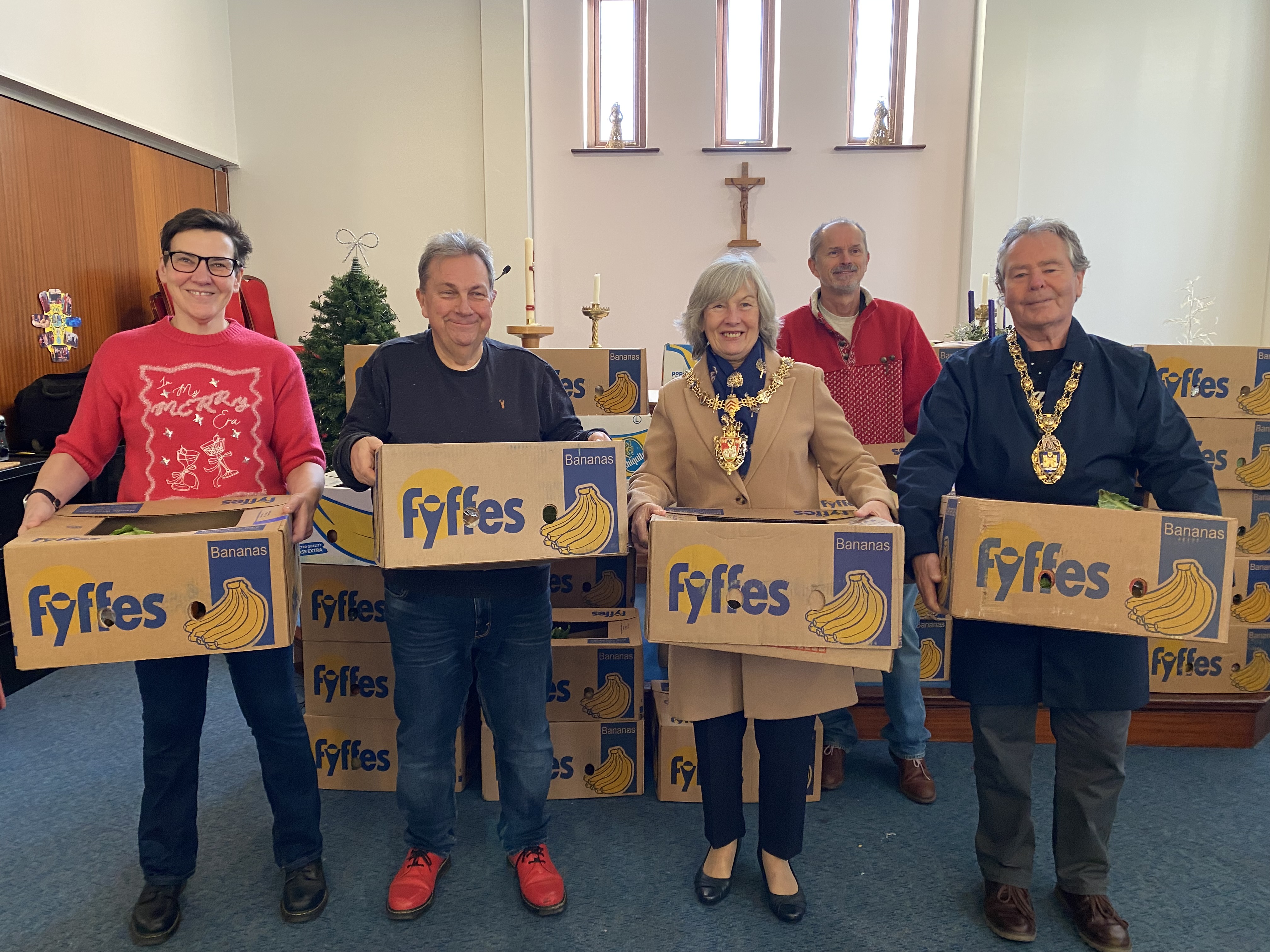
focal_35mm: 26
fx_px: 954
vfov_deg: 53.1
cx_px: 635
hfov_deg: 67.3
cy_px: 476
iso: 160
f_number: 1.8
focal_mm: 4.25
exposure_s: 1/50
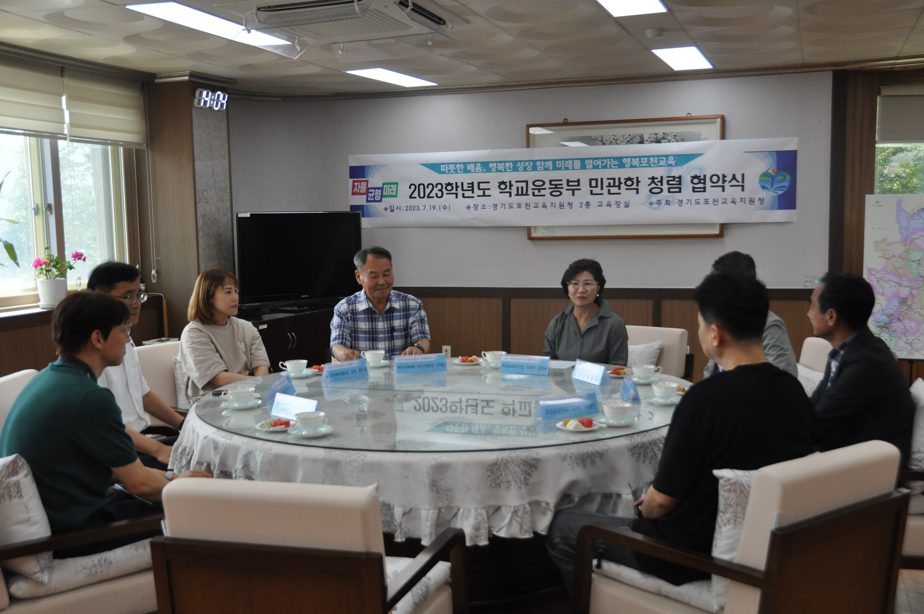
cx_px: 462
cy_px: 307
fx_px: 1000
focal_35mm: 39
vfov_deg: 34.1
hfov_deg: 49.6
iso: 900
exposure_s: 1/500
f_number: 4
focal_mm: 26
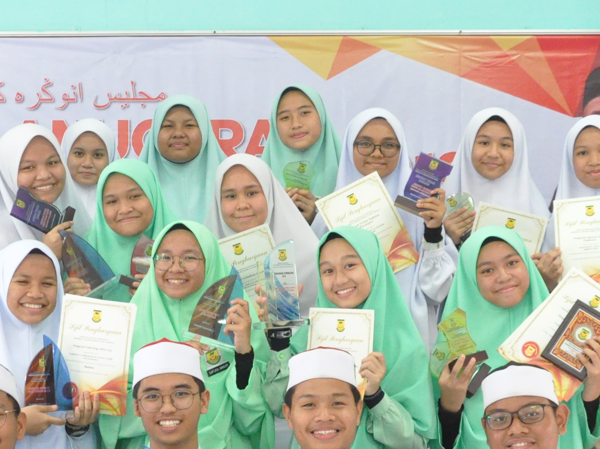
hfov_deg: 20.6
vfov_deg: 15.5
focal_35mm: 95
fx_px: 1646
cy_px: 340
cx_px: 219
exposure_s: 1/40
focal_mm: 24
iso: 3200
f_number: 5.6
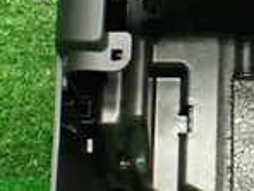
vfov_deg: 12.1
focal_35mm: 122
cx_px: 264
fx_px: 895
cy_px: 46
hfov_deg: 15.8
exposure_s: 1/100
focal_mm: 5.4
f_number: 2.3
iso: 800
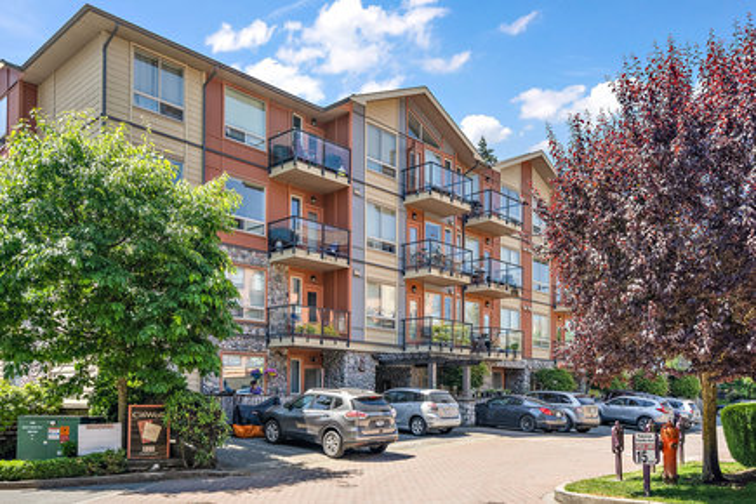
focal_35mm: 30
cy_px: 252
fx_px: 630
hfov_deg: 61.9
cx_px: 378
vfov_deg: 43.6
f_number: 7.1
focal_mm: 30
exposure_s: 1/100
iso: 400
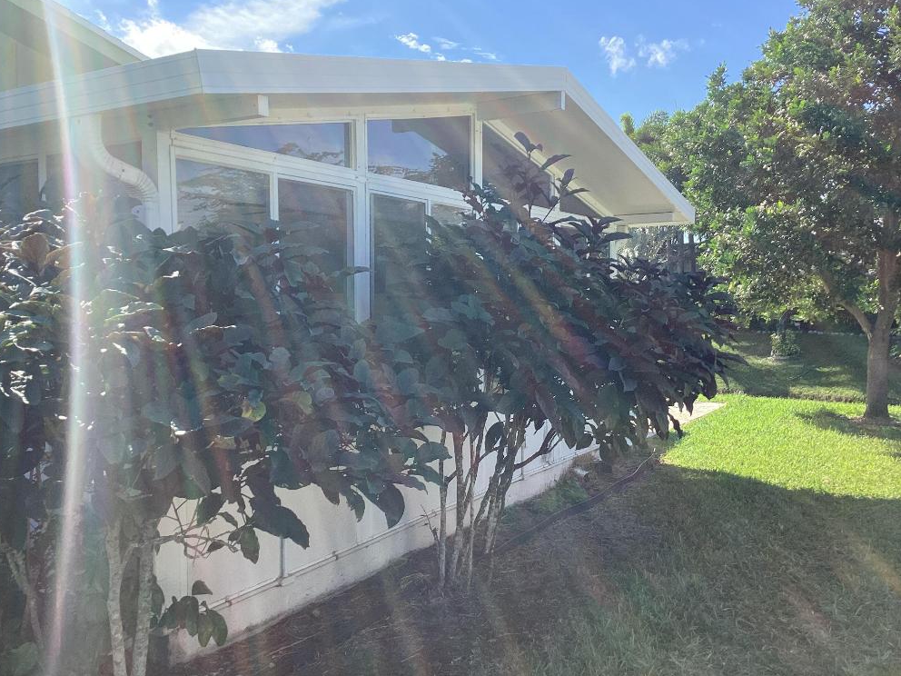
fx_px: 833
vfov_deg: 44.2
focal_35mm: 32
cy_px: 329
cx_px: 438
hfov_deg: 56.8
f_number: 2.4
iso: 25
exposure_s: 1/582
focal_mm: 3.3
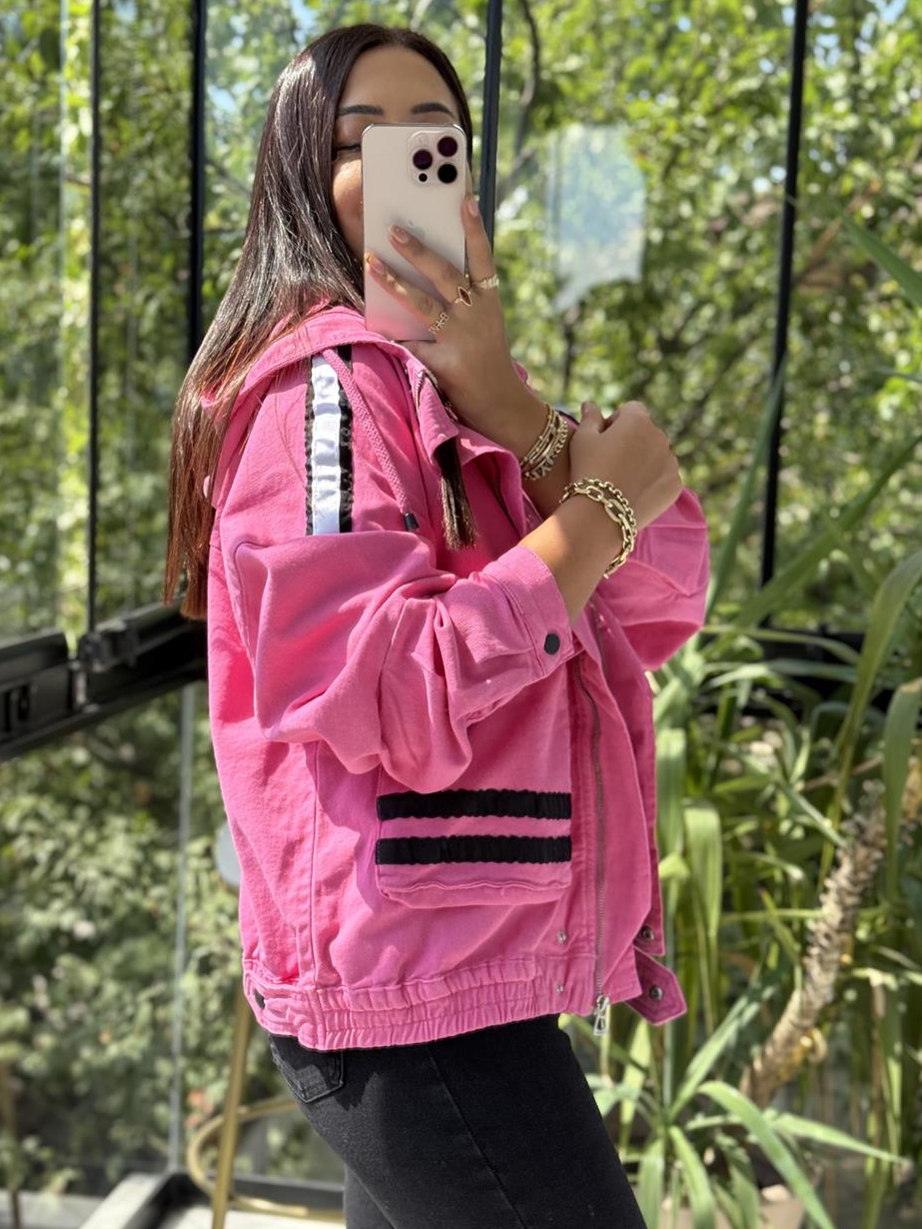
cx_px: 450
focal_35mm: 52
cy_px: 612
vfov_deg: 36.8
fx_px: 1846
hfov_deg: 28.0
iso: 64
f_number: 1.78
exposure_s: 1/418
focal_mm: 6.76
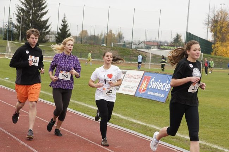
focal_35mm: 105
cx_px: 114
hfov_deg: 19.5
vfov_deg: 13.0
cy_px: 76
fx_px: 667
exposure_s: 1/800
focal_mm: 70
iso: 1600
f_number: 6.3
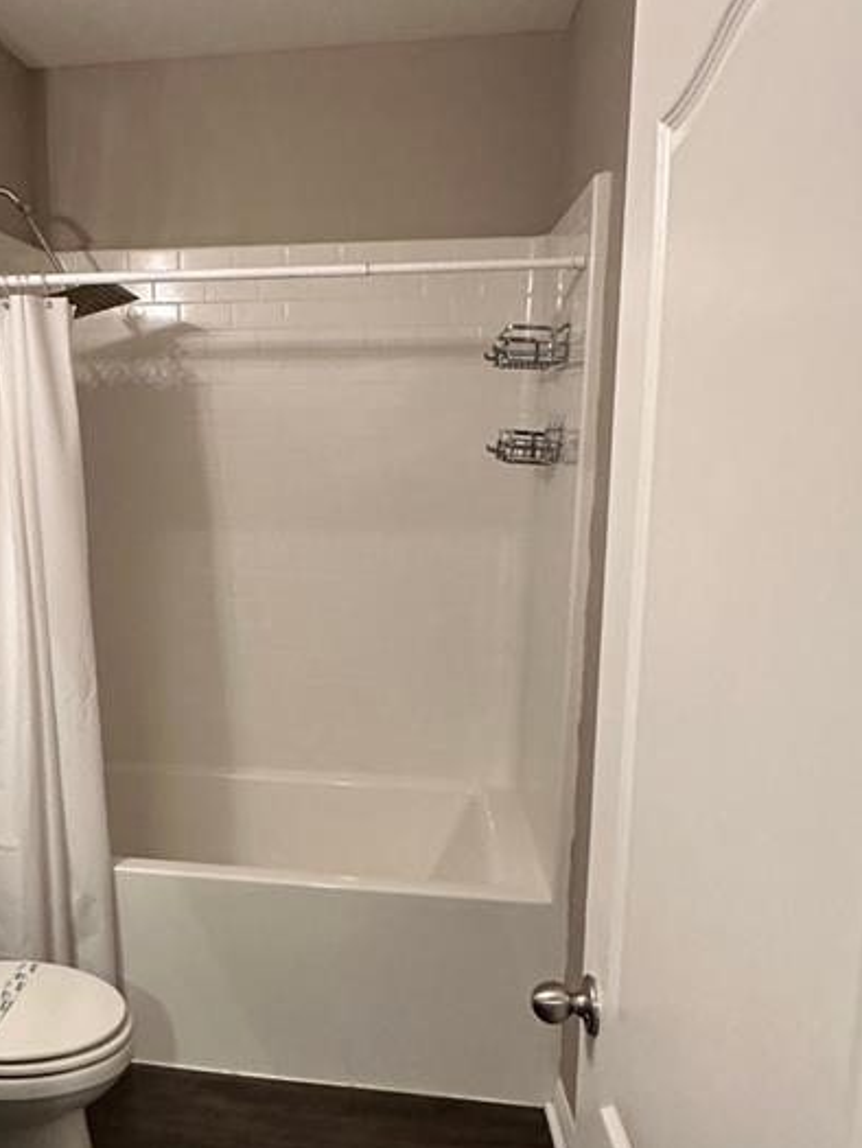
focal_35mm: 32
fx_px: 1062
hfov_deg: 42.7
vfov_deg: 56.8
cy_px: 601
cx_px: 206
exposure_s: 1/60
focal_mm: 2.22
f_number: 2.2
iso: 400
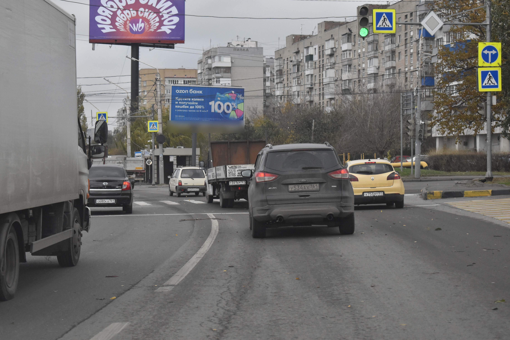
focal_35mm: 78
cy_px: 170
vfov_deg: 17.5
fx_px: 1105
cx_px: 255
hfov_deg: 26.0
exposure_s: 1/800
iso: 1600
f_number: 5.6
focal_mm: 52
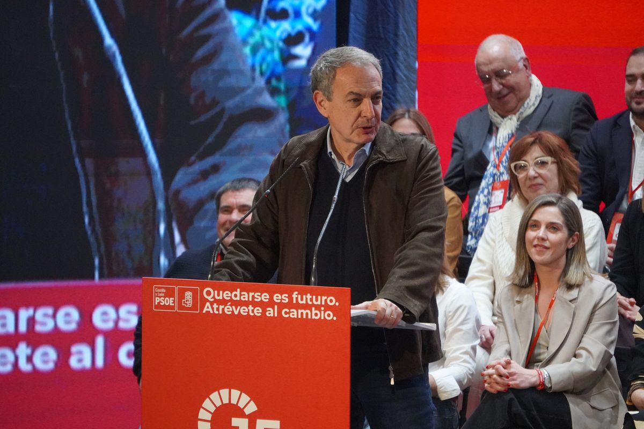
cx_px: 322
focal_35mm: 315
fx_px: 5635
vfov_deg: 4.4
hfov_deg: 6.5
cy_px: 214
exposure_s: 1/400
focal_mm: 210
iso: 6400
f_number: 6.3
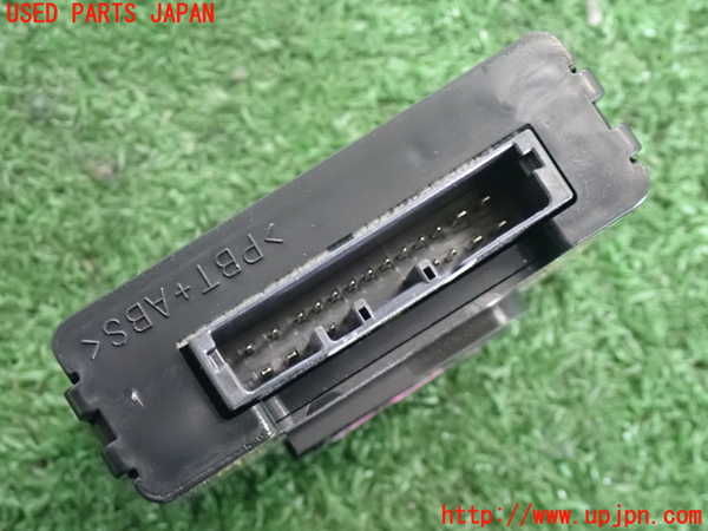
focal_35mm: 88
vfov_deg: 16.8
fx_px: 1800
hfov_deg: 22.3
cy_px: 266
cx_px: 354
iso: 1600
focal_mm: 15.66
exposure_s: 1/20
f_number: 4.5
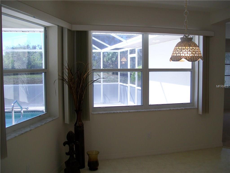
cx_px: 115
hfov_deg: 51.4
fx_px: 239
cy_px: 86
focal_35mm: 36
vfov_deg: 39.7
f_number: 2.7
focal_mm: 6
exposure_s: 1/125
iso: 64
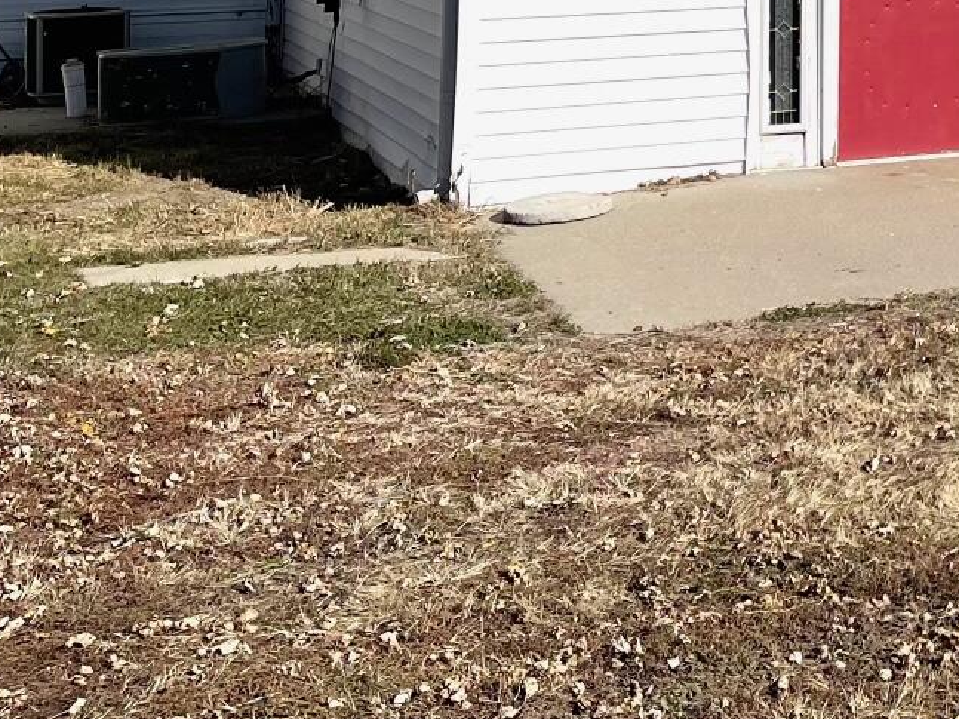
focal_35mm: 81
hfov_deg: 21.3
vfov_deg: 16.7
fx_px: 2244
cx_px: 1333
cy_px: -326
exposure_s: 1/10000
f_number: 1.6
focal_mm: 5.1
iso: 32
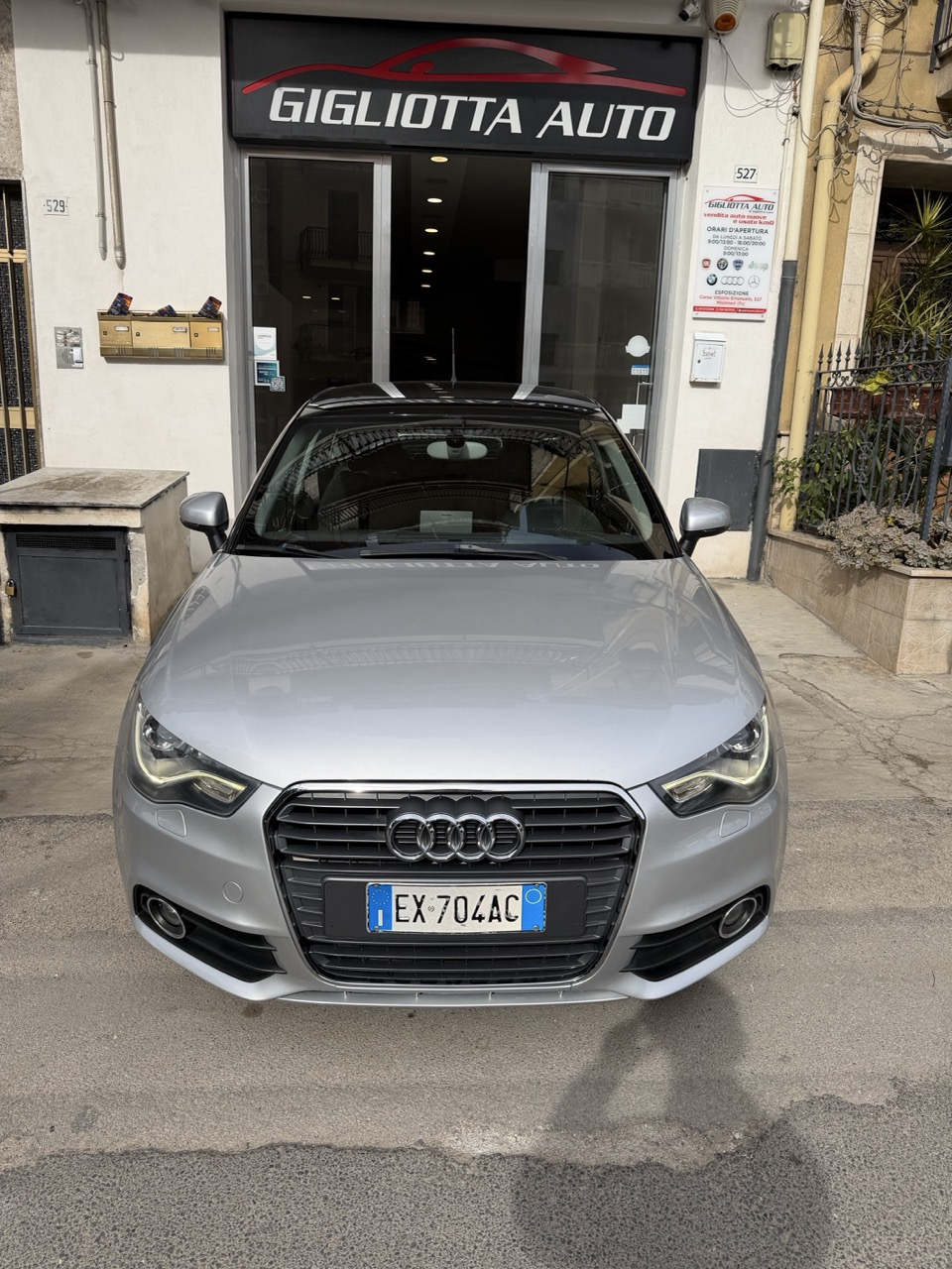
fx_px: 880
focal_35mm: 24
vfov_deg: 71.6
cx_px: 476
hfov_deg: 56.8
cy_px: 634
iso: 80
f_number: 1.78
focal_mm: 6.76
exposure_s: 1/3759
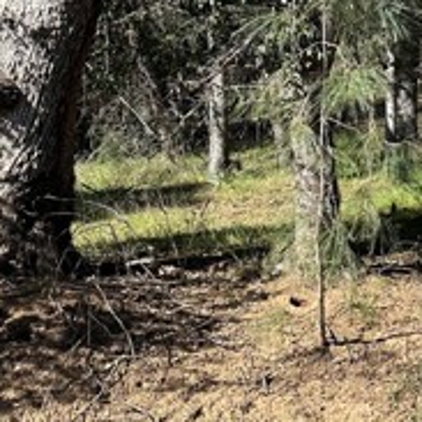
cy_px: 180
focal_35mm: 74
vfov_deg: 23.3
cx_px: 577
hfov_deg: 20.9
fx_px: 1021
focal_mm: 6.86
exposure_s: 1/2469
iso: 80
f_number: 1.78
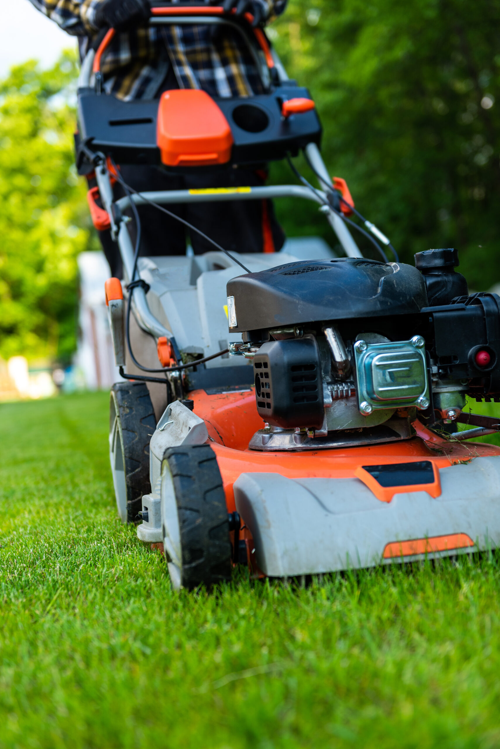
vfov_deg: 38.2
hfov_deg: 26.0
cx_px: 250
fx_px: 1082
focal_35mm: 52
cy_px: 374
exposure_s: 1/500
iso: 100
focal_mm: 52
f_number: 3.2
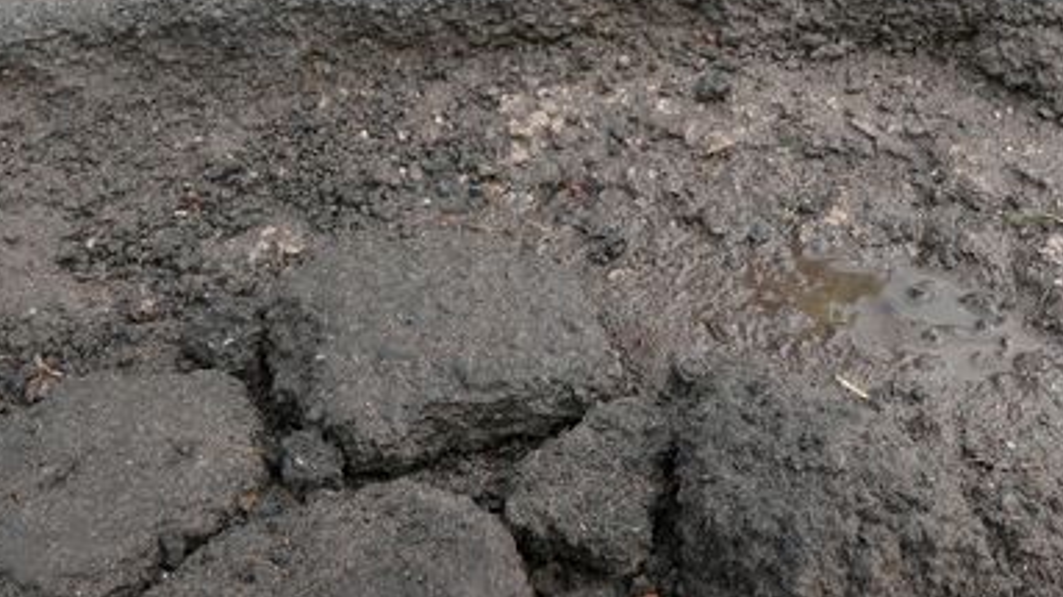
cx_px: 691
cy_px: -12
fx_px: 1183
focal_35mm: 42
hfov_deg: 47.7
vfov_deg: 26.6
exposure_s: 1/800
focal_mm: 12
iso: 400
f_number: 5
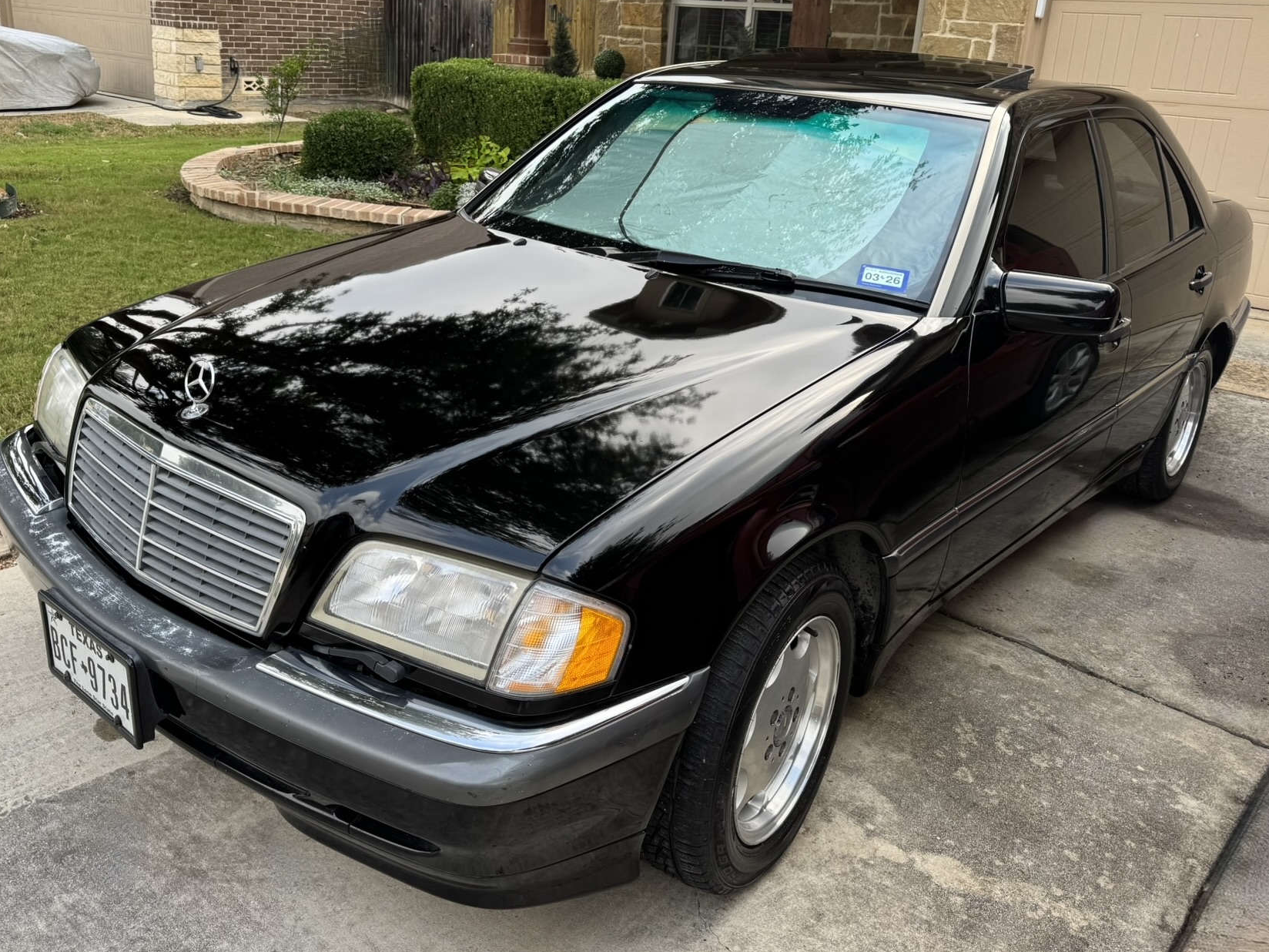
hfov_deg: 67.3
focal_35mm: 26
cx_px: 611
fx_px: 953
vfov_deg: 53.1
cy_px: 462
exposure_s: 1/685
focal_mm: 6.76
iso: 80
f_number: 1.78
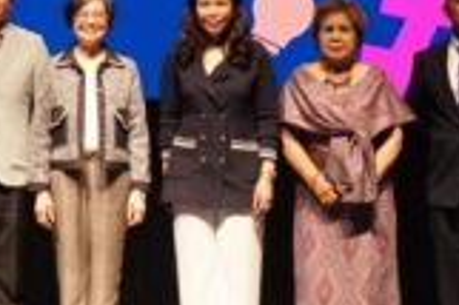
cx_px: 23
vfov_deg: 8.2
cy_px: -235
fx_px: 2063
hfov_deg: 12.6
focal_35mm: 162
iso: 1250
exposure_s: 1/125
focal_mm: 34
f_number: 4
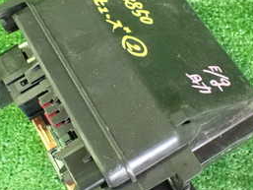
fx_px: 512
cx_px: 119
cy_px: 70
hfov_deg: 27.8
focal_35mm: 70
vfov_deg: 21.0
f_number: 2.3
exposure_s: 1/30
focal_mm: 5.4
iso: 1600
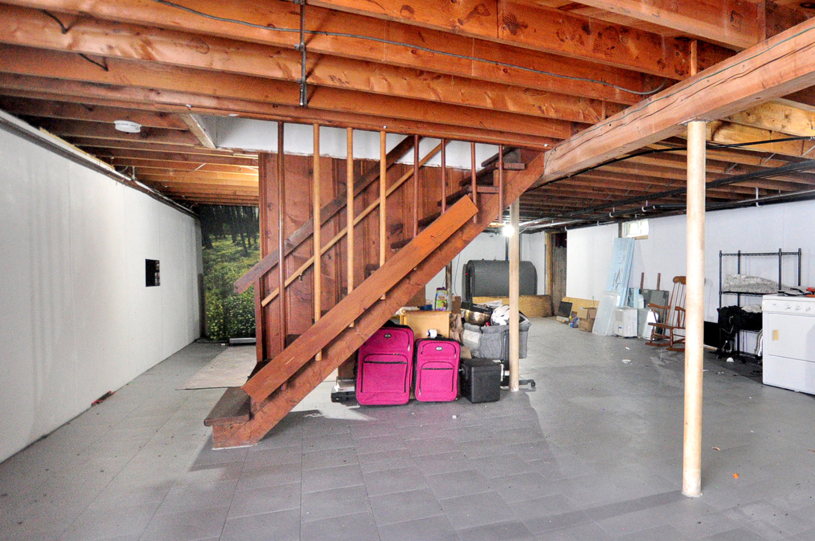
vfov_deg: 61.8
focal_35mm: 20
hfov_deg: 81.5
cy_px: 278
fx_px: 452
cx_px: 536
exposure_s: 1/100
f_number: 3.5
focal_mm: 10
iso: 2500
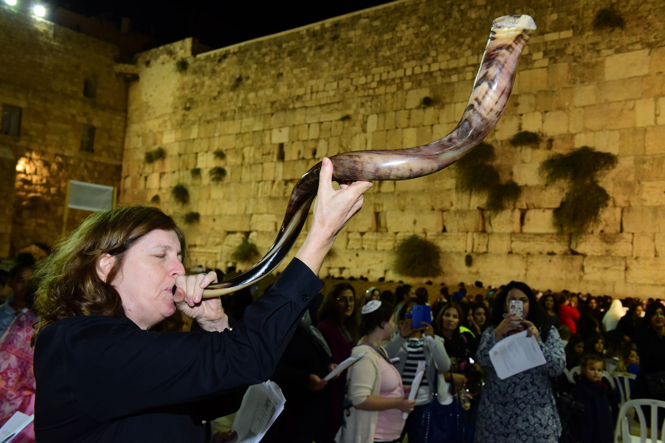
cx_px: 332
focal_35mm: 38
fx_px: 702
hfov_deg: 50.7
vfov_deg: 35.0
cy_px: 222
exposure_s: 1/125
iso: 3200
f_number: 7.1
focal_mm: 38
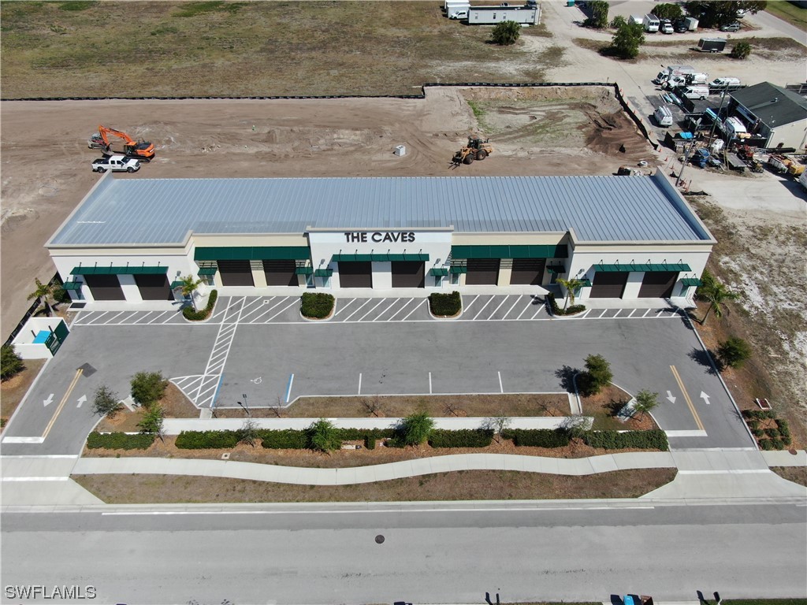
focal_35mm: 24
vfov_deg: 56.8
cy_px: 302
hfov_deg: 71.6
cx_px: 404
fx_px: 560
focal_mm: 4.39
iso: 100
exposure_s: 1/2000
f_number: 2.8
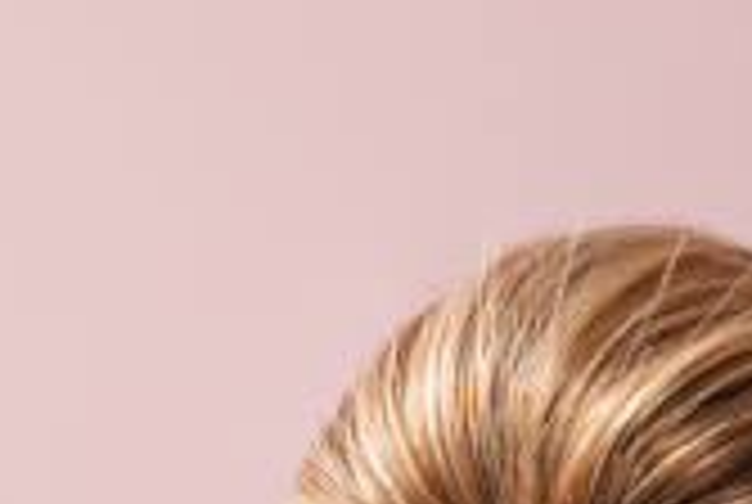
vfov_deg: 4.3
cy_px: 749
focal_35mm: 322
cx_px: 666
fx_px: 6738
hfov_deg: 6.4
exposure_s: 1/160
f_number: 6.3
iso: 250
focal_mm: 70
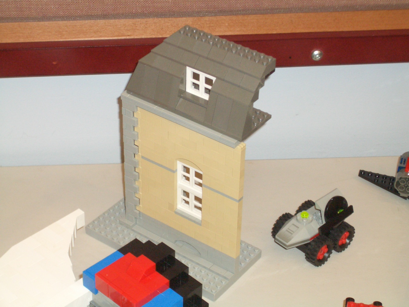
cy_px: 154
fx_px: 1040
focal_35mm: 88
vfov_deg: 16.8
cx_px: 204
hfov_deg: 22.3
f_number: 4.4
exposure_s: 1/60
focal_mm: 14.6
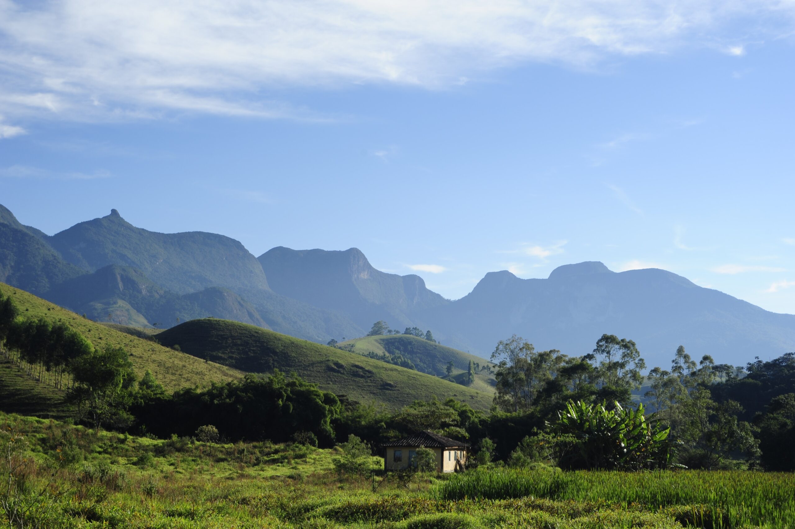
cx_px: 398
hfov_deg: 31.0
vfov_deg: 20.9
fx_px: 1434
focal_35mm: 65
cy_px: 264
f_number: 10
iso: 200
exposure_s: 1/100
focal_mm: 65
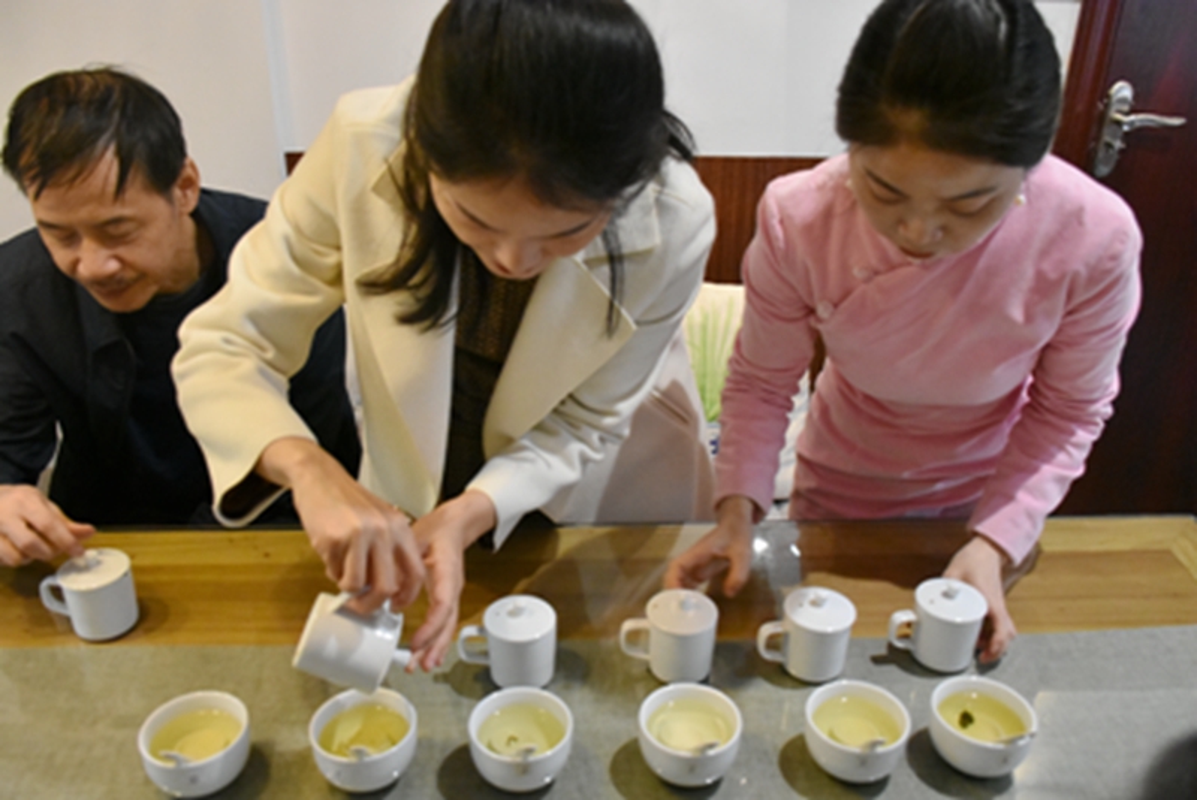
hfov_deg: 57.2
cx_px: 598
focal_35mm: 33
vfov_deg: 40.0
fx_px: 1098
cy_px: 400
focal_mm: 22
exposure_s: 1/125
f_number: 3.5
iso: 5000
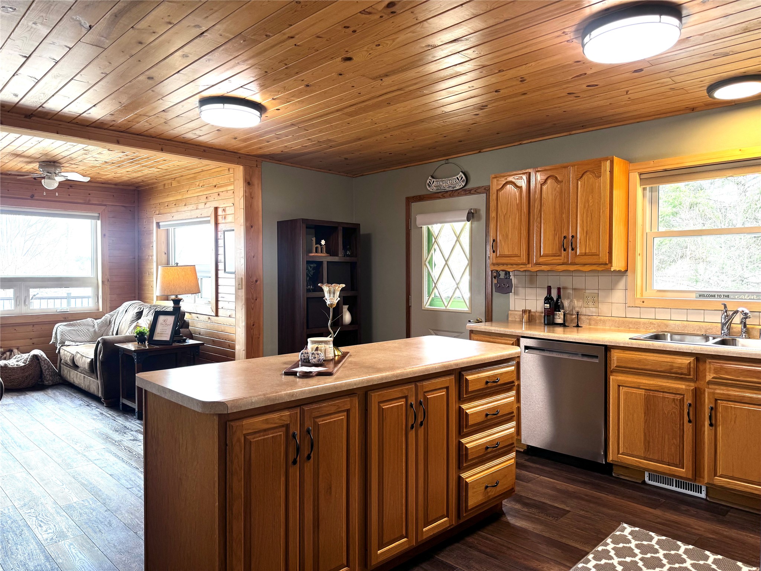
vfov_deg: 56.8
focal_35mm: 24
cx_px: 380
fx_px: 528
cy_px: 286
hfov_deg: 71.6
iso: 50
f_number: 1.78
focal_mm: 6.76
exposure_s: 1/123
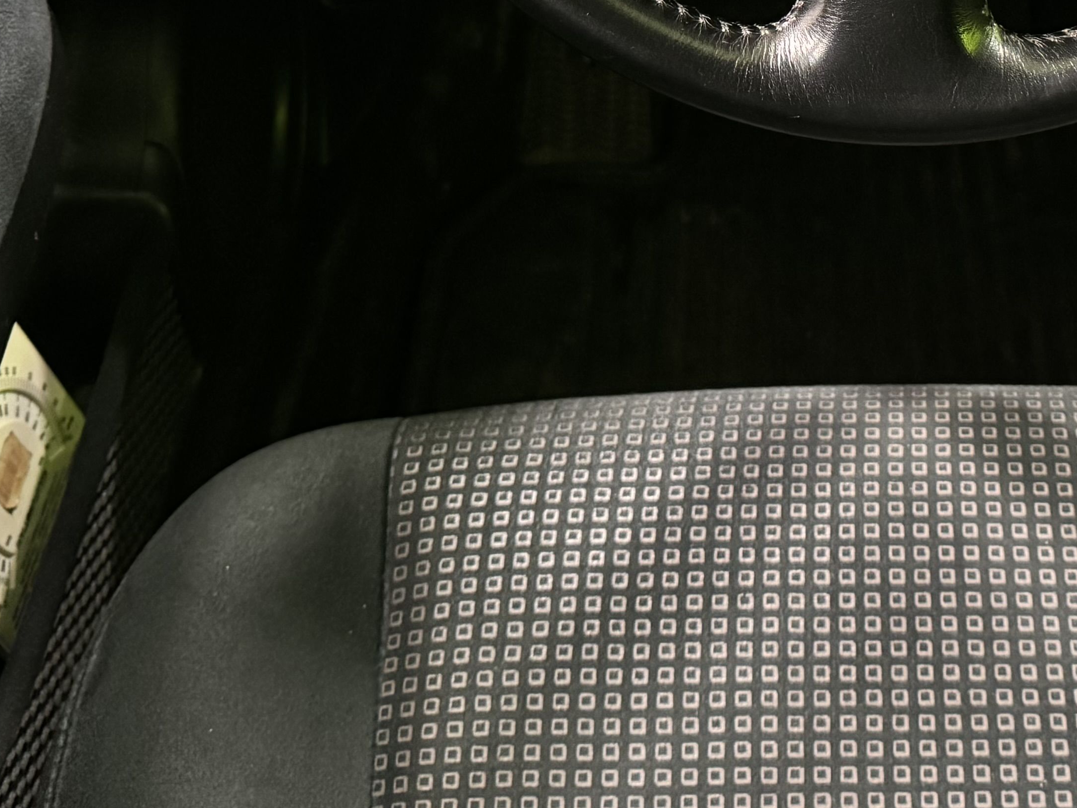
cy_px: -169
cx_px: 924
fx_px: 1960
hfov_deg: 29.7
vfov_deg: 21.6
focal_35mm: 63
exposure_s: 1/33
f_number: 1.78
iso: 1000
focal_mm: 6.76
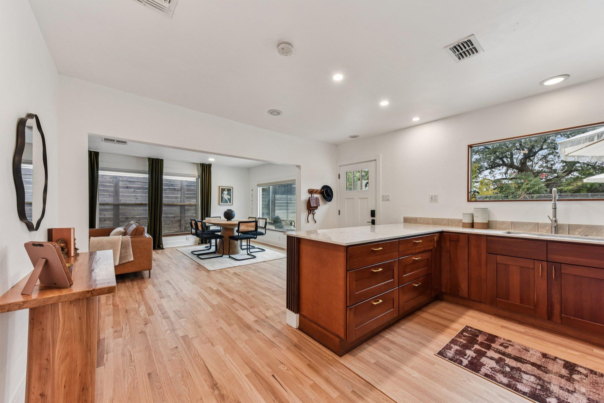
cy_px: 202
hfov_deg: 104.3
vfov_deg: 81.2
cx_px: 302
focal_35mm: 14
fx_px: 235
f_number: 8
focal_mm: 14
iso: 400
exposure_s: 1/20
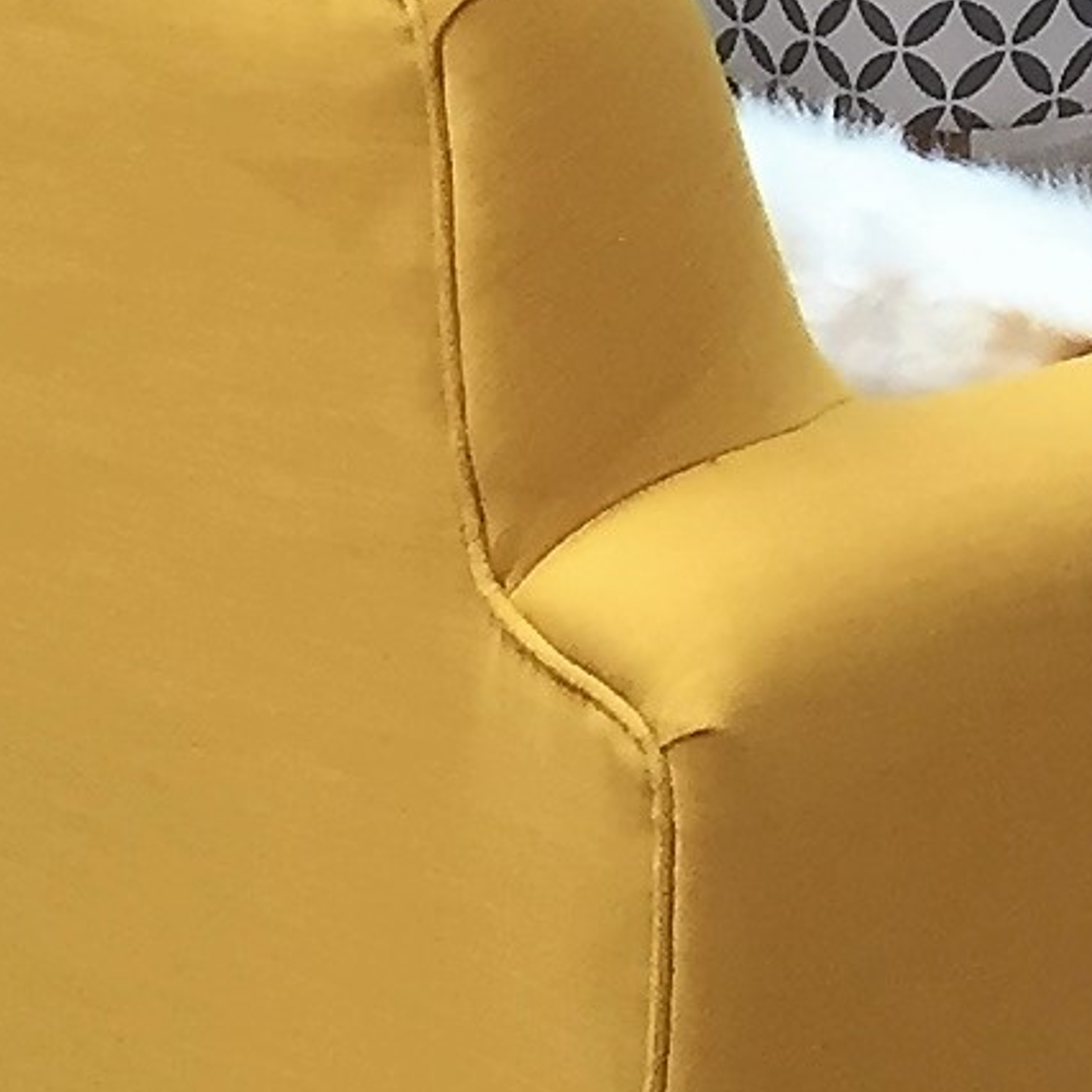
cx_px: 1499
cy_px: -673
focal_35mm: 196
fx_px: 6995
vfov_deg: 8.7
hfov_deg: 8.8
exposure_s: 1/33
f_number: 2.2
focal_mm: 4.15
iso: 40
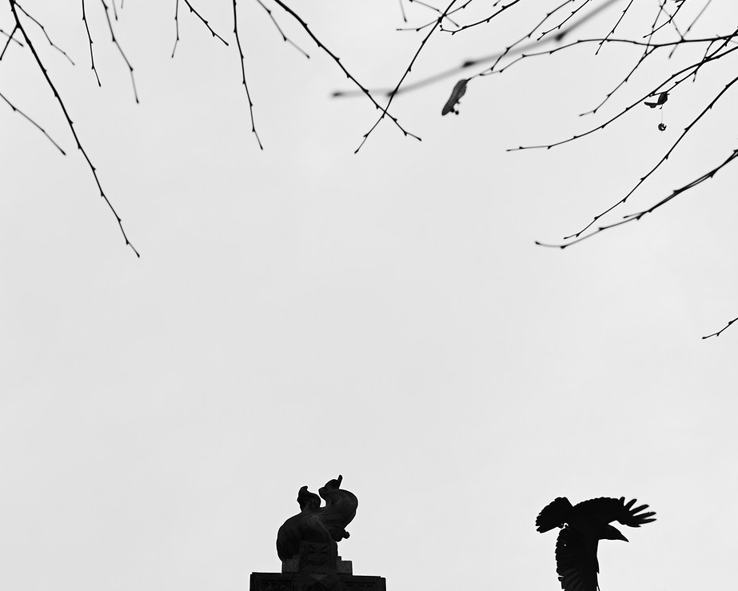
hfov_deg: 15.8
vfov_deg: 12.5
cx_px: 343
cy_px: 628
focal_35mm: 122
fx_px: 2666
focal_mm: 50
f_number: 5.6
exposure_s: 1/800
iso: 100
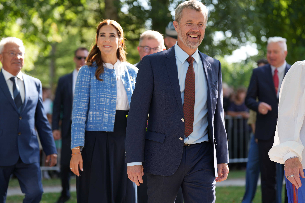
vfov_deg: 13.6
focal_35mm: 101
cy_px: 102
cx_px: 152
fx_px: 856
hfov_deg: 20.2
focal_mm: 101
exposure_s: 1/250
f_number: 2.8
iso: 125
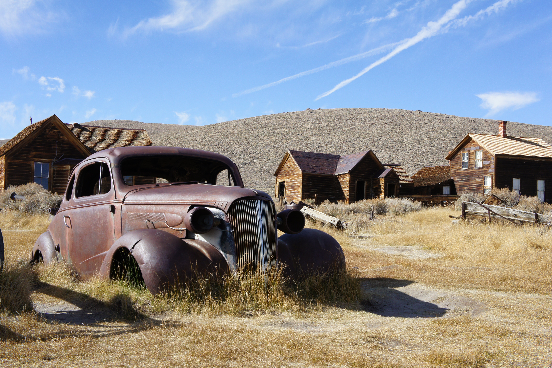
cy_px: 184
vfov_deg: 27.2
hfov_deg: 40.0
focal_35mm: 50
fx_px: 759
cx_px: 276
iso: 200
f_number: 13
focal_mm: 33
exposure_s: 1/160
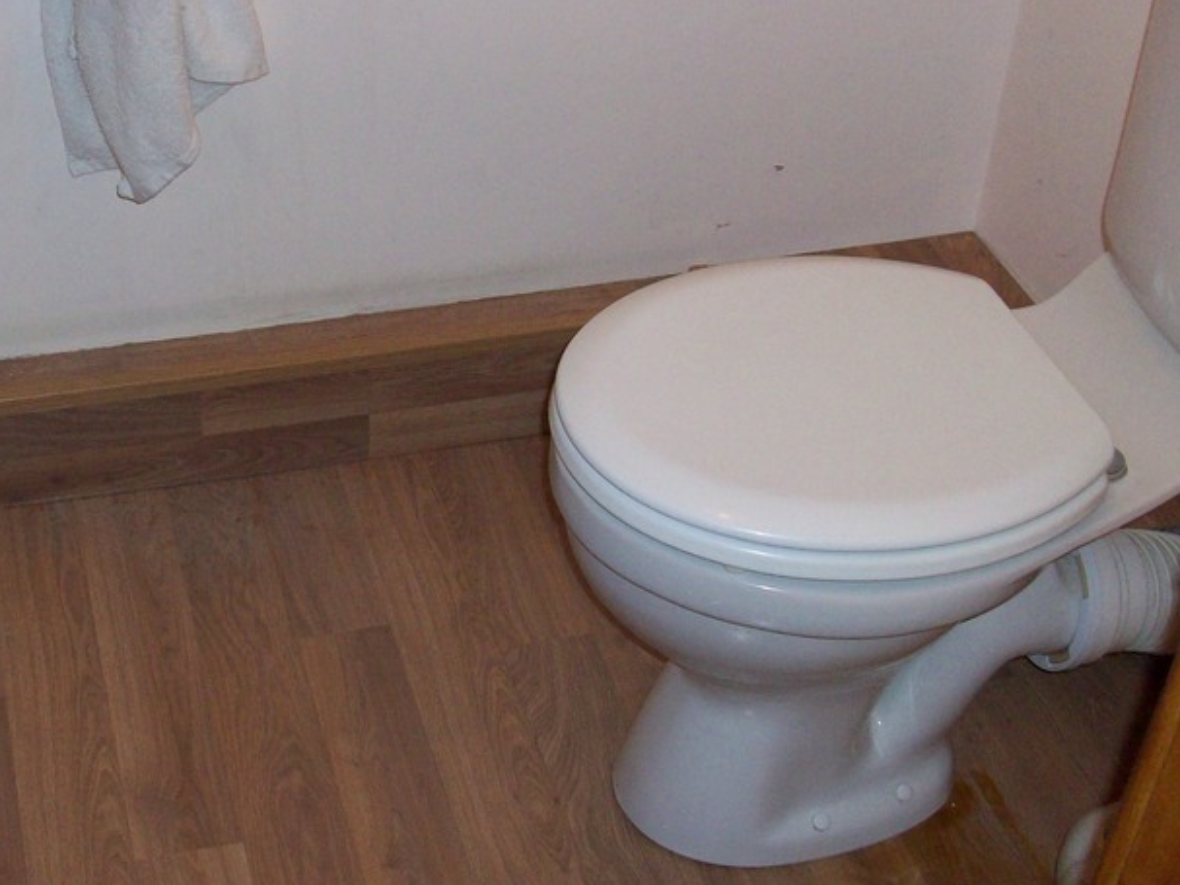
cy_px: 315
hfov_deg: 33.9
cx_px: 360
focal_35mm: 56
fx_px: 1909
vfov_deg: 26.0
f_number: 2.8
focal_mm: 5.7
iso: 160
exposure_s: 1/60
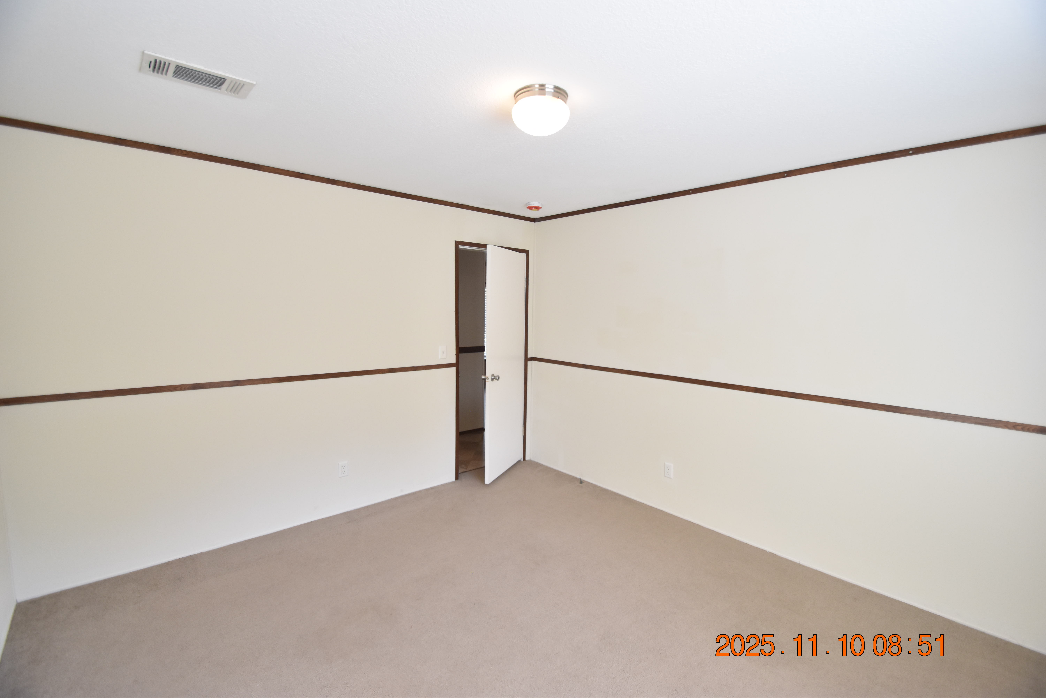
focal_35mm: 15
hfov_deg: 100.4
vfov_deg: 77.3
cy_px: 349
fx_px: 436
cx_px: 523
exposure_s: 1/180
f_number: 3.5
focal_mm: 10
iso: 800
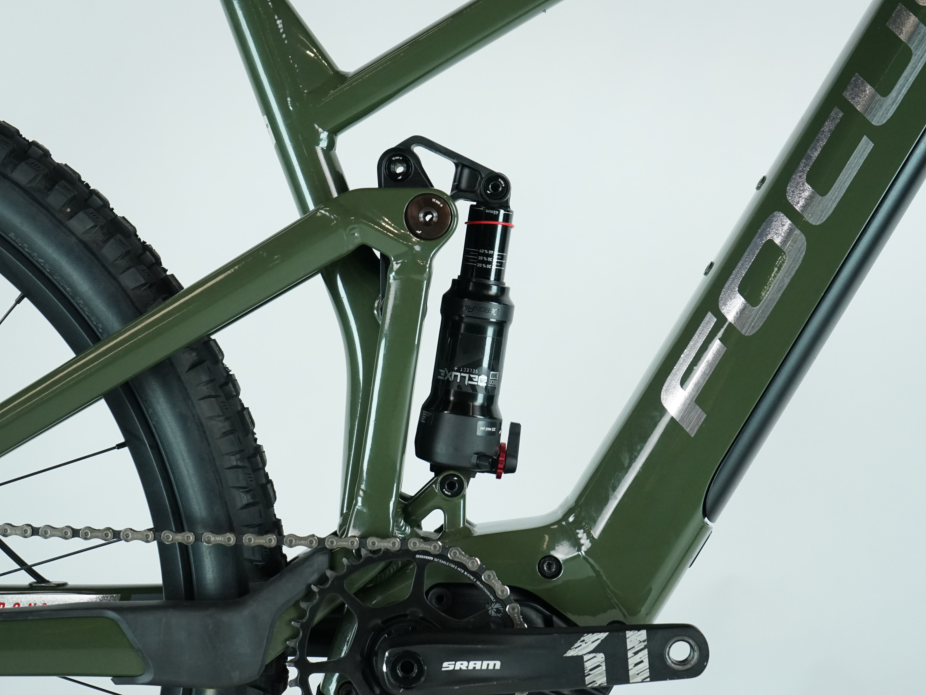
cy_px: 348
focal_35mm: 76
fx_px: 2033
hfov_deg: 25.7
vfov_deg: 19.4
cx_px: 462
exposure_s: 1/200
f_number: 5.6
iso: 2000
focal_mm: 70
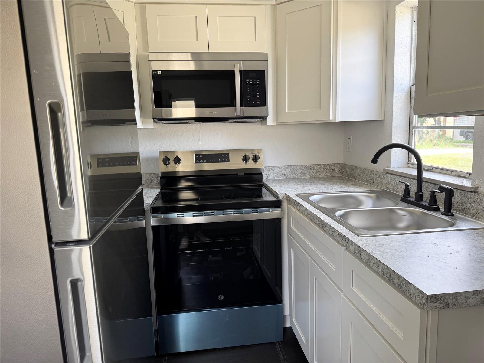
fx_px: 336
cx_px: 242
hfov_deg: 71.6
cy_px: 182
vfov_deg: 56.8
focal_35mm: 24
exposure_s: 1/121
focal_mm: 6.76
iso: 100
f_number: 1.78
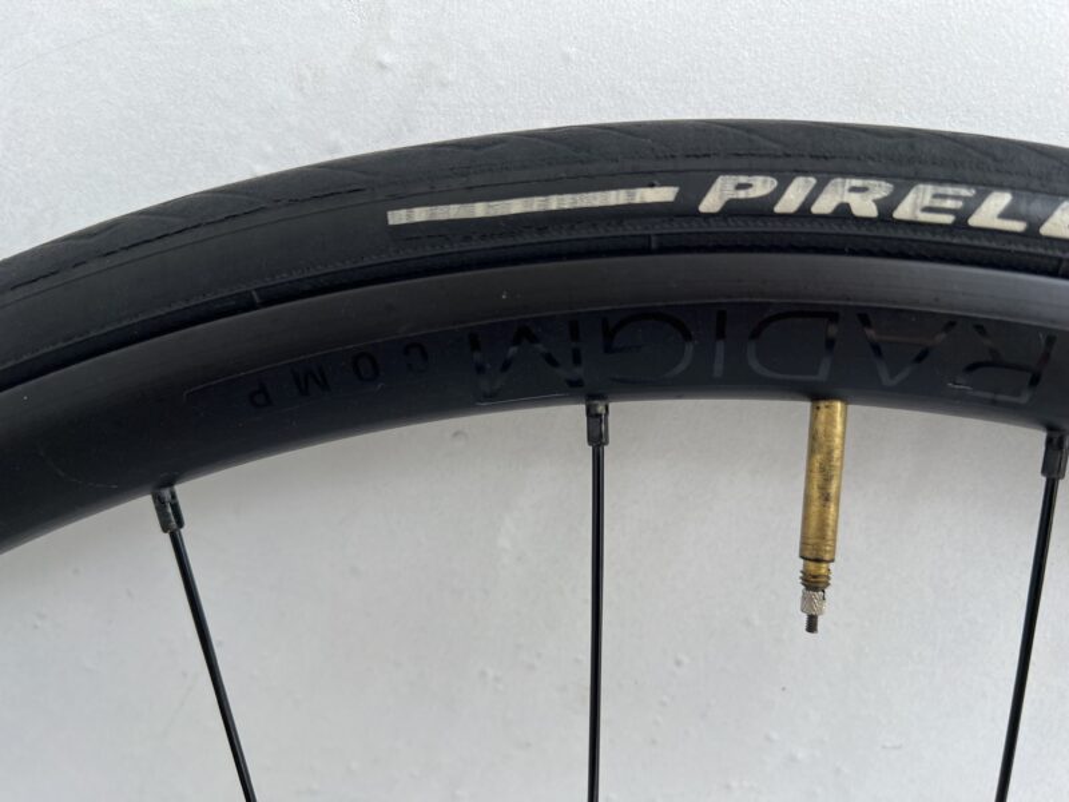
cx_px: 534
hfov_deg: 67.3
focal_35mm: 26
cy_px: 401
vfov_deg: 53.1
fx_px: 803
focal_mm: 5.7
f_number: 1.5
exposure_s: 1/949
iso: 50
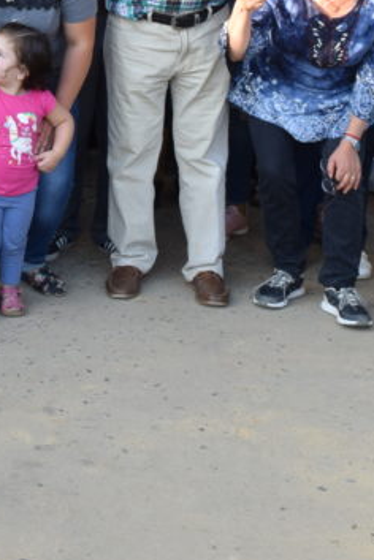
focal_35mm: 109
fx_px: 1698
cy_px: 25
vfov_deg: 18.4
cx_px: -32
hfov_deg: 12.4
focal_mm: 22
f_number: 7.1
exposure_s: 1/200
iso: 400
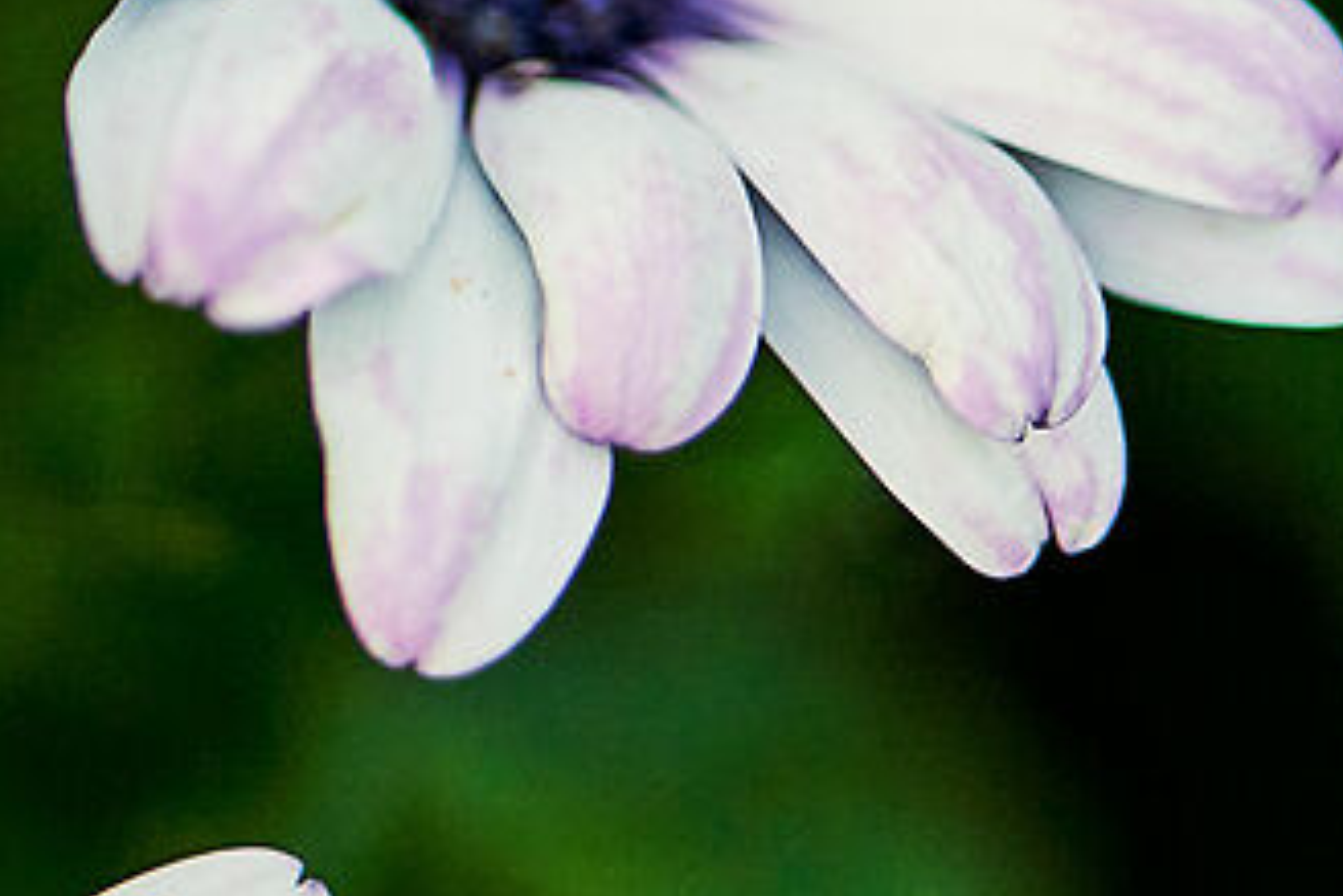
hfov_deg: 2.1
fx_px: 36835
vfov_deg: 1.4
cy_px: -376
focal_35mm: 987
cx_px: -1941
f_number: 2
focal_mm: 135
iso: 100
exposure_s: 1/640
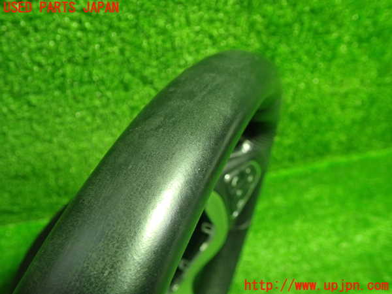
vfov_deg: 46.8
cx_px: 196
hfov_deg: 60.0
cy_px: 147
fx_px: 340
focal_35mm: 30
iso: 500
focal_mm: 5.4
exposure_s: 1/30
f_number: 2.3
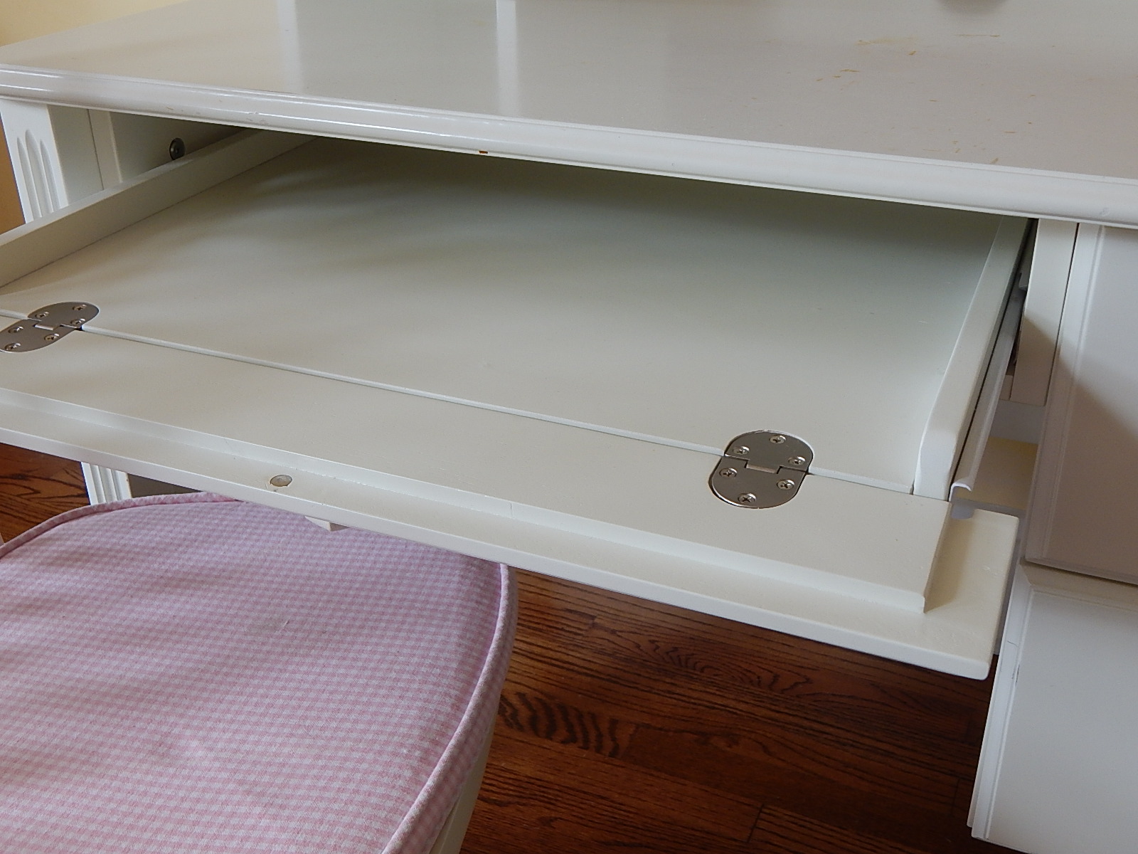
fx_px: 1249
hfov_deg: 49.0
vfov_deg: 37.7
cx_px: 569
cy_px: 427
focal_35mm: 38
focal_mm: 6.8
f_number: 3.4
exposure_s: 1/30
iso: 160
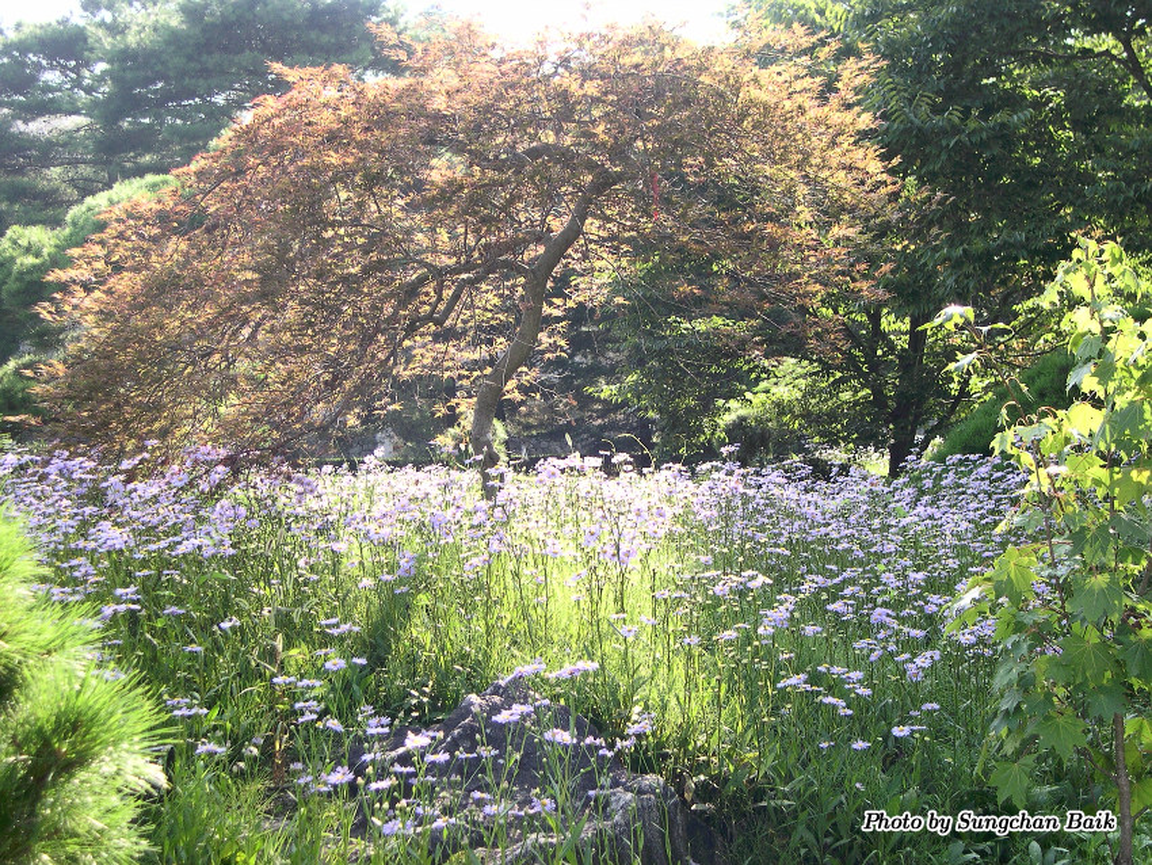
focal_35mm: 57
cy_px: 432
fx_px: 1897
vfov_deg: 25.7
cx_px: 576
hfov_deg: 33.8
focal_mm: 12.2
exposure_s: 1/163
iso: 100
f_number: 3.4
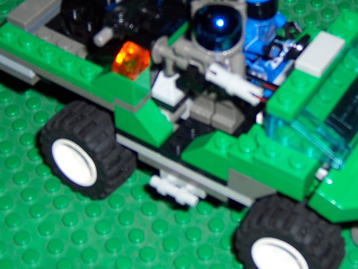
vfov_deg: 15.2
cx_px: 237
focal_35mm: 97
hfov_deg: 20.2
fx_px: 1003
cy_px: 55
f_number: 3.4
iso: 80
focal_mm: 8.2
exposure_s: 1/60
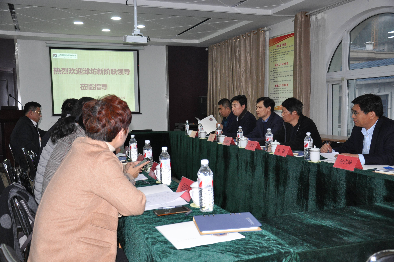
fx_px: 410
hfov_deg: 51.3
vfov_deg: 35.4
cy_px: 131
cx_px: 197
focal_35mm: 38
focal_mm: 25
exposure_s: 1/60
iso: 800
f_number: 4
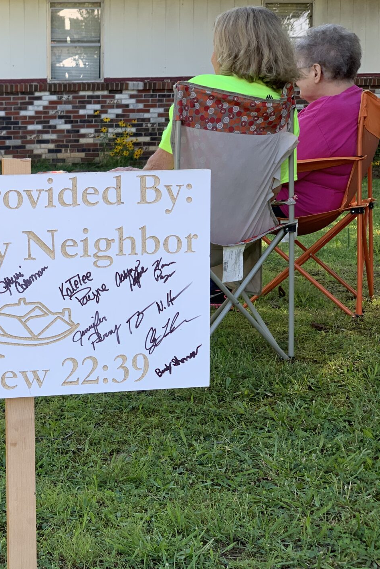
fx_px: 1156
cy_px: 282
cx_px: 10
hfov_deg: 18.2
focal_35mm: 73
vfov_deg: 27.7
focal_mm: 6
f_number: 2.4
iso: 20
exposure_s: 1/122
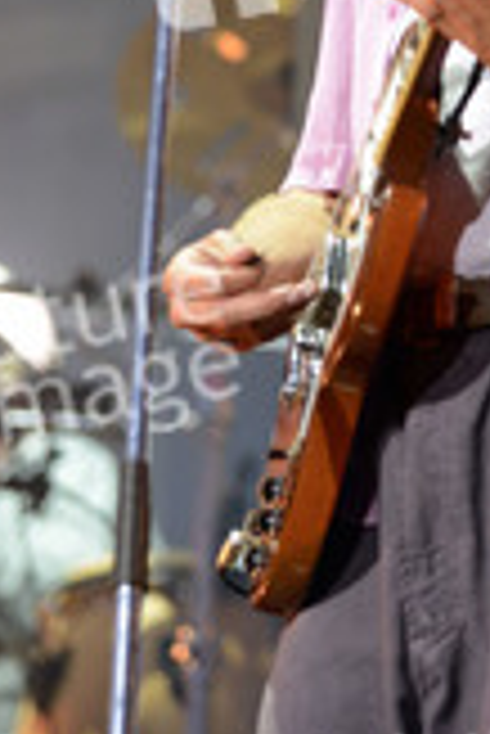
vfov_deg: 7.0
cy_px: 149
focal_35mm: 294
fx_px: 5989
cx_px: 499
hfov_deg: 4.7
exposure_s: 1/320
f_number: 2.8
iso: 2500
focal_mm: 120
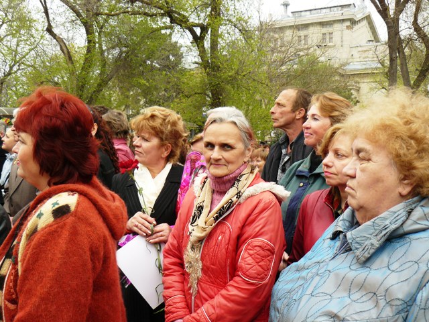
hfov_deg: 51.4
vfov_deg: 39.7
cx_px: 214
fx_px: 446
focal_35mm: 36
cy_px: 161
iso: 100
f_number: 4
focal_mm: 6
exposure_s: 1/125
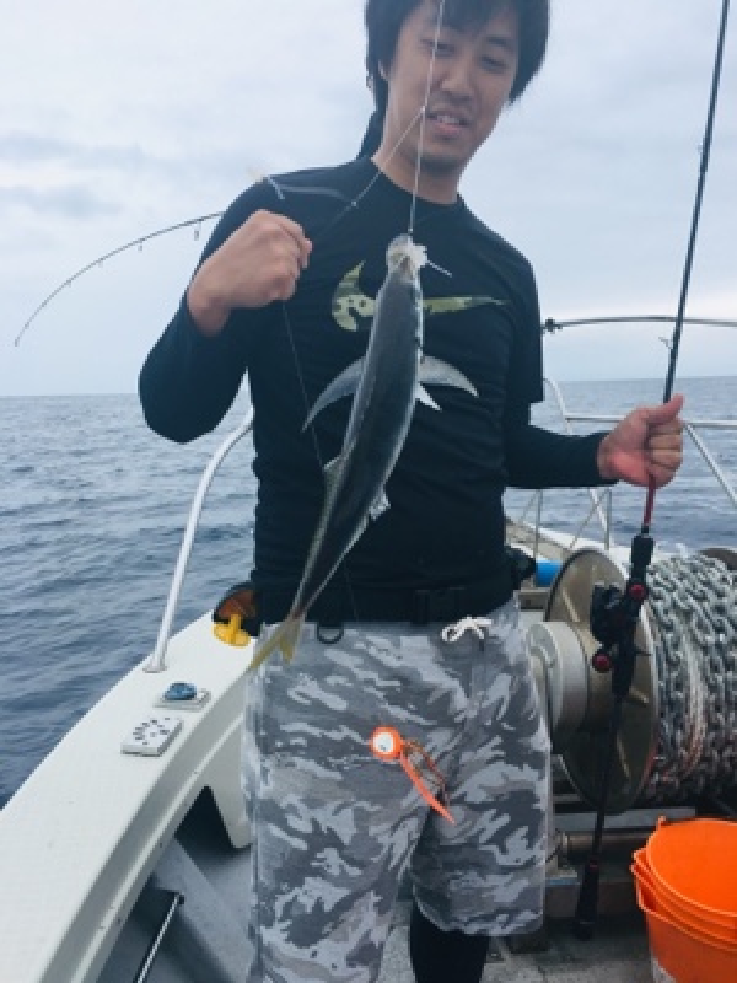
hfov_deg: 48.2
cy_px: 492
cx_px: 368
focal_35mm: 29
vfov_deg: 61.7
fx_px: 823
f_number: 2.2
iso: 25
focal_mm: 4.15
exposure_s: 1/657
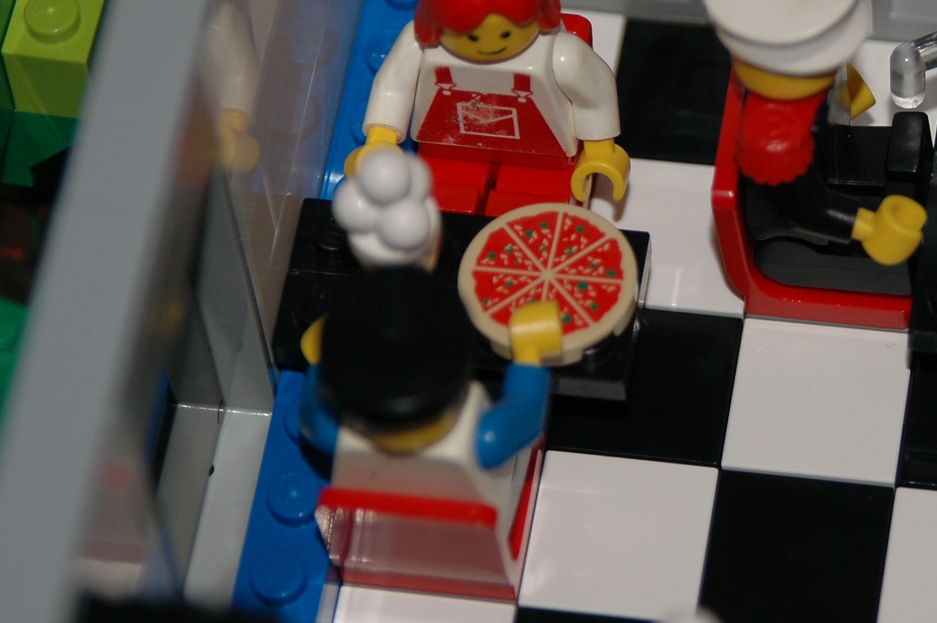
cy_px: 185
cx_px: 759
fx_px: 5404
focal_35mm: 208
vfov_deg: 6.6
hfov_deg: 9.9
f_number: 4.5
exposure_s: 1/60
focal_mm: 85
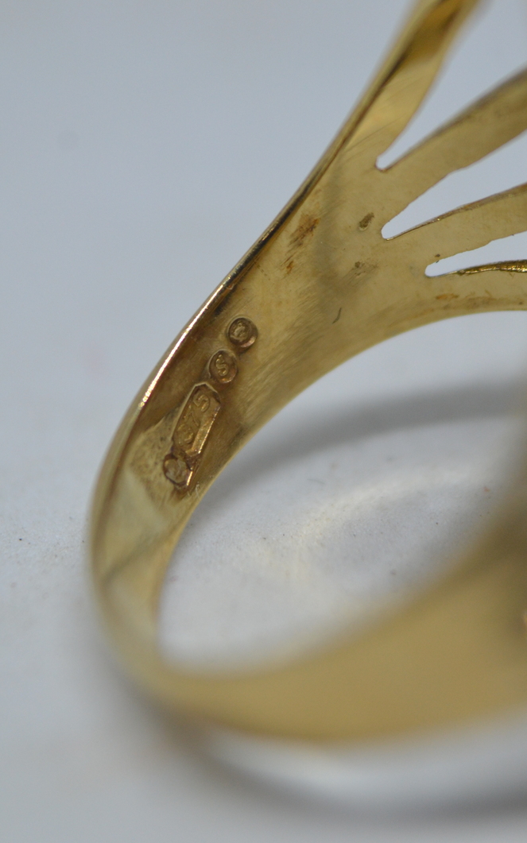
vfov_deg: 16.5
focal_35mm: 127
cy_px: 421
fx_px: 2914
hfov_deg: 10.3
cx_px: 194
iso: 500
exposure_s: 1/60
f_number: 5.6
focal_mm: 55
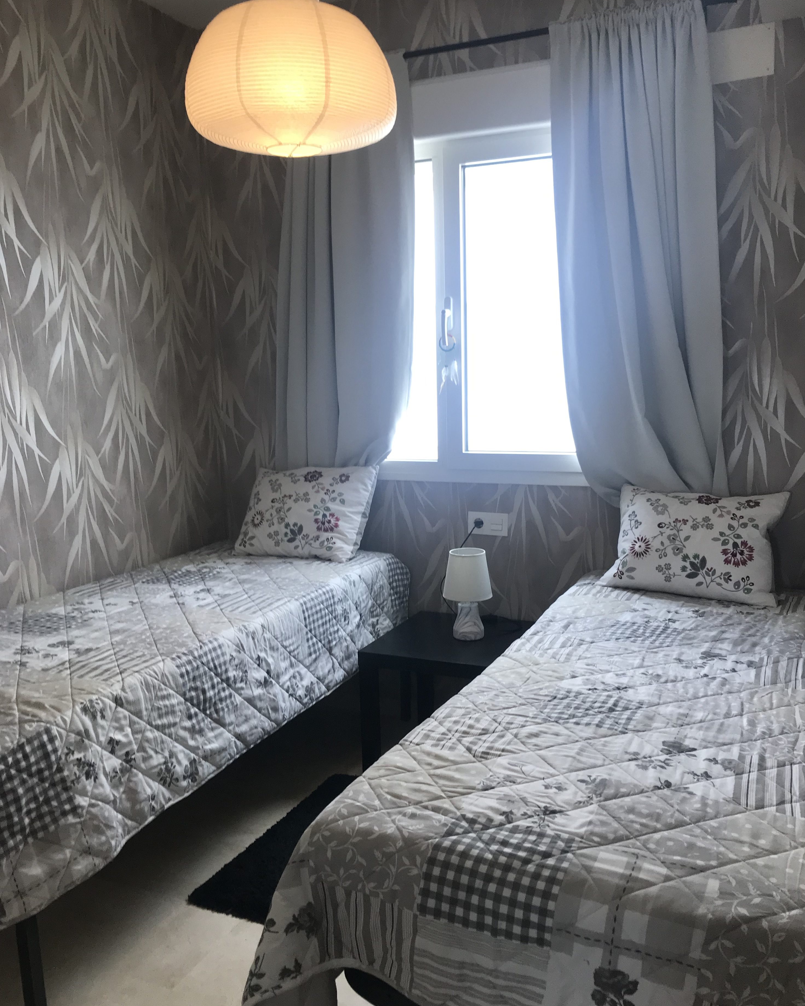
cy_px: 535
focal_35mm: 30
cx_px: 405
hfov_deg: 48.5
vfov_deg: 58.7
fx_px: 893
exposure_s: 1/100
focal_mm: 3.99
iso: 40
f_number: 1.8
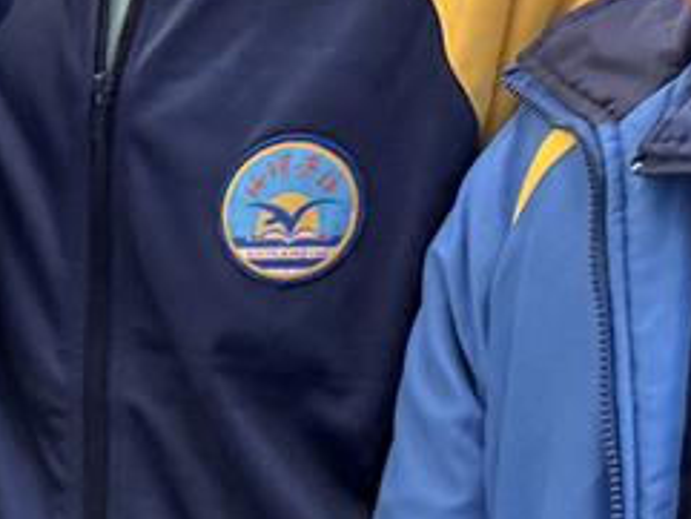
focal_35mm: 170
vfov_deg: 8.5
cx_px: -657
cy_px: 856
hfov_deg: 10.7
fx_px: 3395
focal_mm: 6.76
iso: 125
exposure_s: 1/121
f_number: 1.78
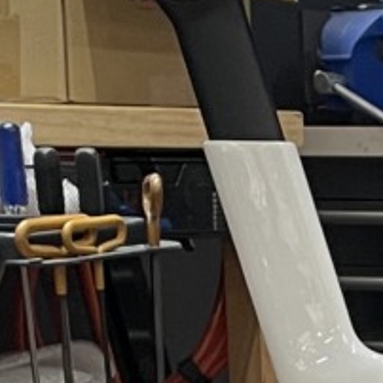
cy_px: 736
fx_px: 2729
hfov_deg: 7.6
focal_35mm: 218
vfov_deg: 7.7
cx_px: 804
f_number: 1.6
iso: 125
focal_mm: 4.2
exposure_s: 1/61
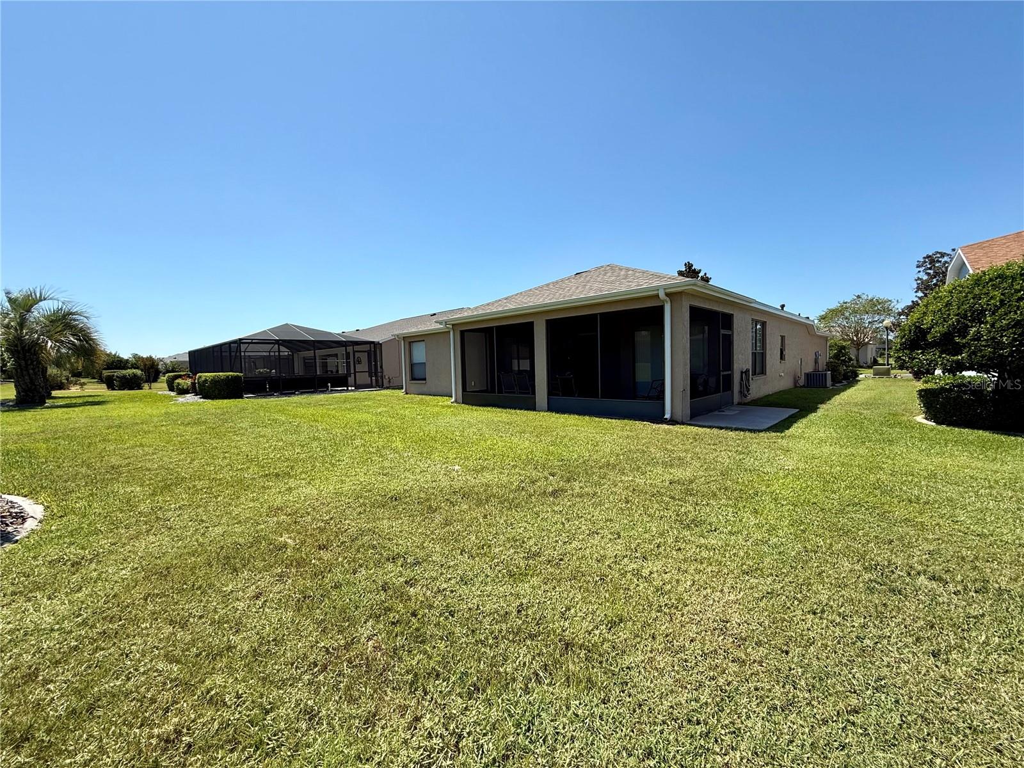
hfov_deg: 102.1
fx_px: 414
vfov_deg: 85.7
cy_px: 384
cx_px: 512
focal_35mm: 14
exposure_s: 1/1399
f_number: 2.2
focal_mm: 2.22
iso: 50
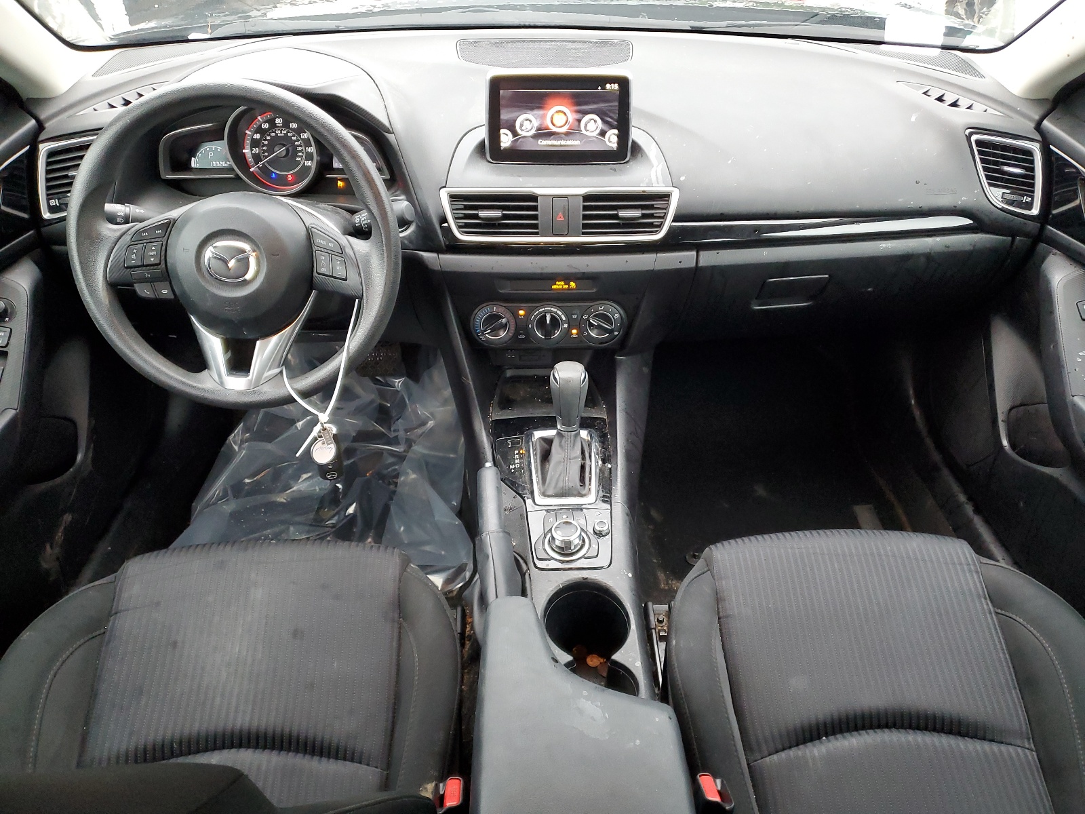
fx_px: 815
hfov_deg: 67.3
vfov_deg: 53.1
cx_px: 542
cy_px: 407
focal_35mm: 26
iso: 219
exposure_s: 1/60.2
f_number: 1.5
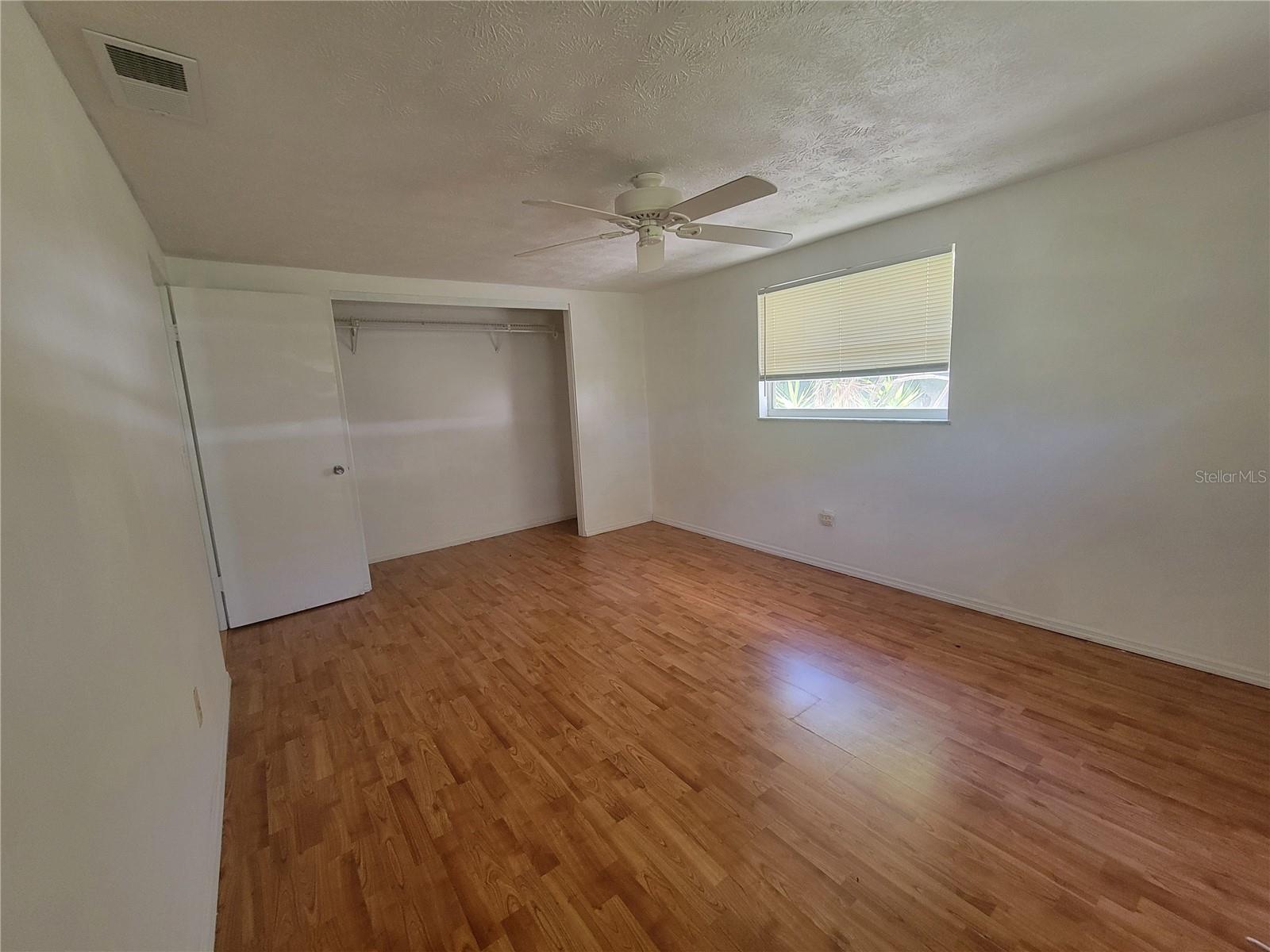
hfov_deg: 106.2
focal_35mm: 13
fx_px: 477
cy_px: 476
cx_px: 635
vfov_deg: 89.9
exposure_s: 1/40
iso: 320
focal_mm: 2.2
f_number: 2.2
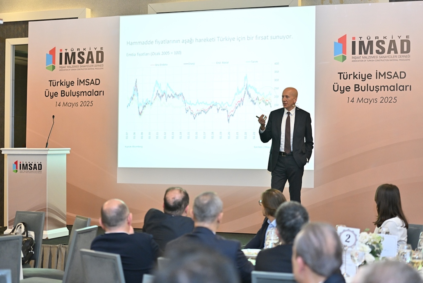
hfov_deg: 28.8
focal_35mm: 70
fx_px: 823
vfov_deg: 19.5
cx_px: 212
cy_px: 142
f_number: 2.8
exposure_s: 1/160
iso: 2000
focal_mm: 70
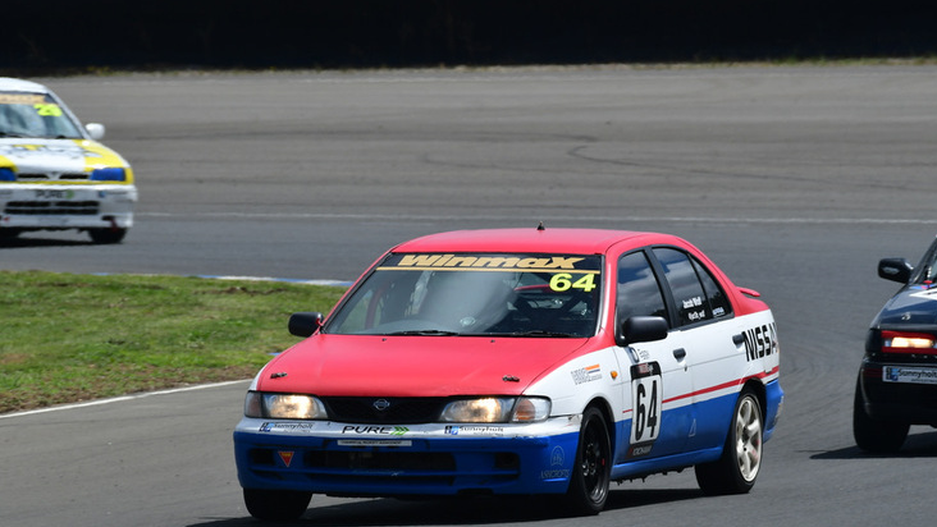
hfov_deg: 3.1
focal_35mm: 687
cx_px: 430
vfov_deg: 1.8
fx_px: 17071
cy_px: 295
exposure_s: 1/640
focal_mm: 400
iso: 200
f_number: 10
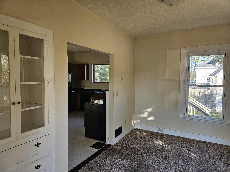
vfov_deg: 58.9
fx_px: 153
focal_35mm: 23
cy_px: 86
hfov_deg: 73.9
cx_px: 115
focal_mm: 5.4
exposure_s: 1/207
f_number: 1.8
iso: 125
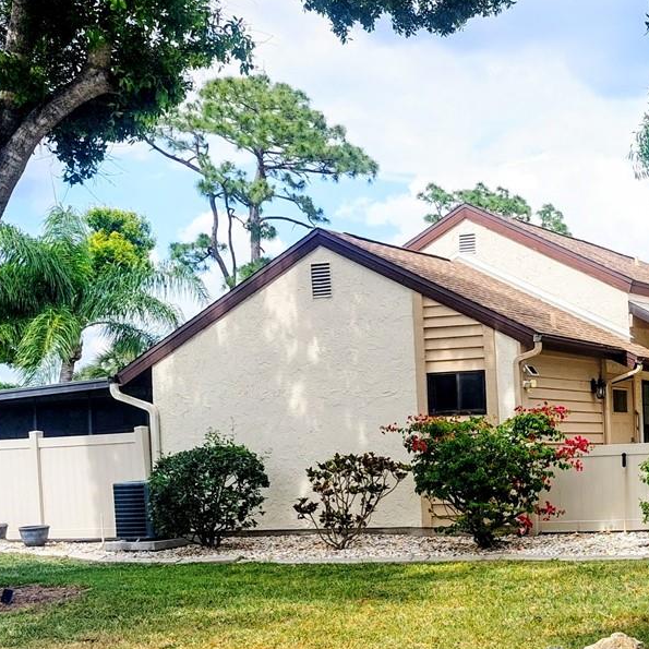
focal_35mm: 57
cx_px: 734
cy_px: 477
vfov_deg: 29.6
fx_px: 1209
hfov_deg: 27.2
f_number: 1.8
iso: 25
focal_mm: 5.23
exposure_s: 1/771
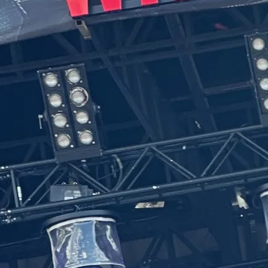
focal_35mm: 416
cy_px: 475
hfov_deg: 4.2
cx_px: 526
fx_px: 3644
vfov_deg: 4.2
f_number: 2.8
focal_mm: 9
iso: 32
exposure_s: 1/103
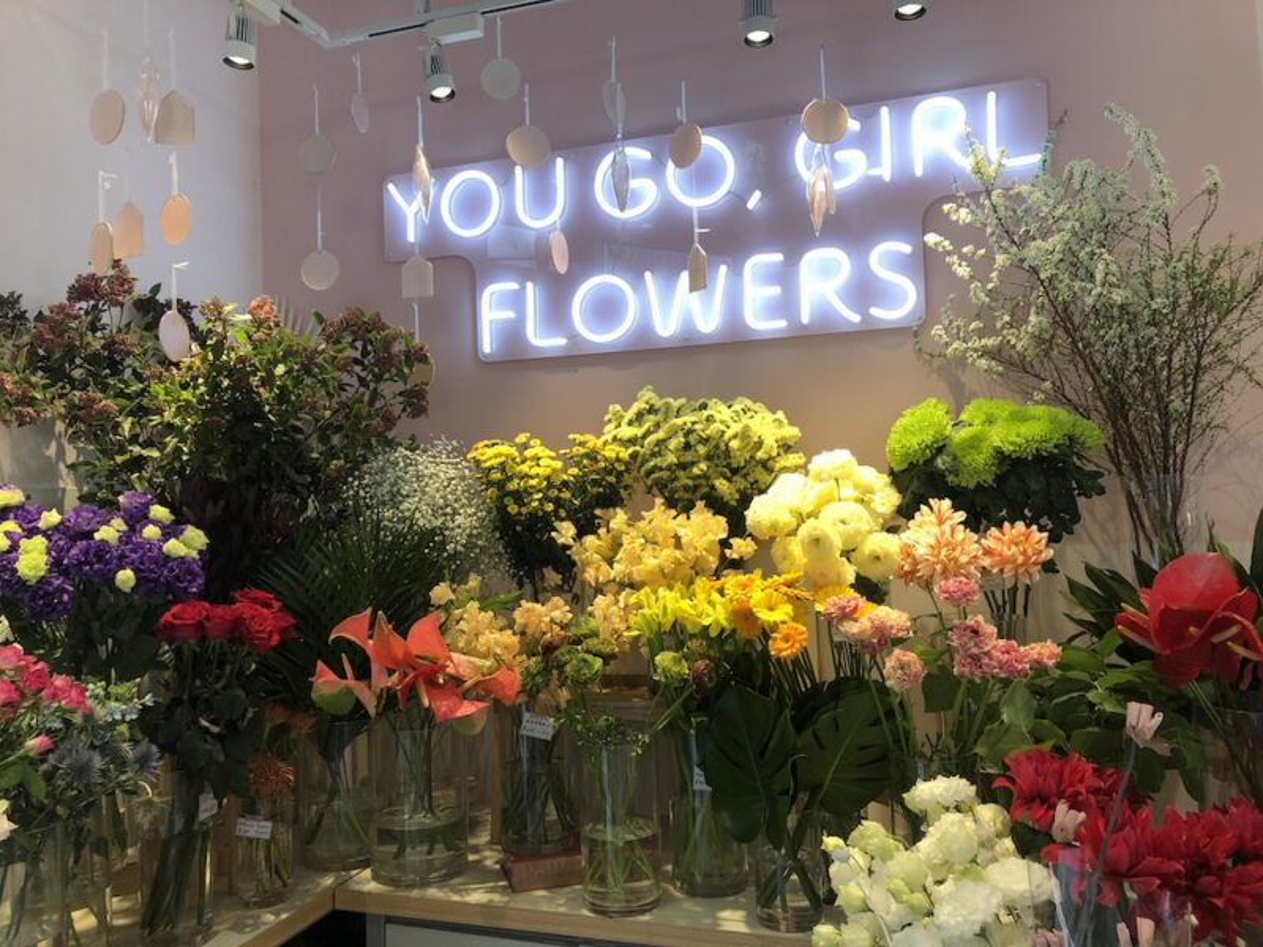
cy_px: 474
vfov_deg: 49.7
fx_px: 1022
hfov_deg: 63.4
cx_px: 632
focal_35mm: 28
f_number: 1.8
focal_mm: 4
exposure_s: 1/100
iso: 40
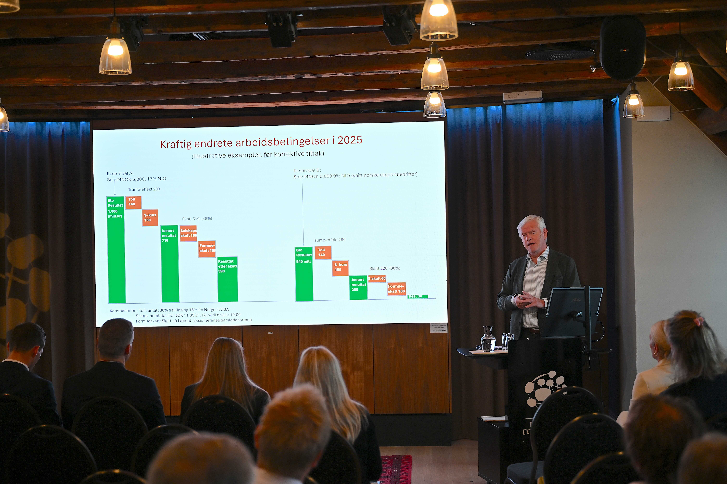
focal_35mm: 57
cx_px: 364
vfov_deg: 23.8
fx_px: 1151
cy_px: 242
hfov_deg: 35.1
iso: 400
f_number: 2.8
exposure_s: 1/160
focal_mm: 57
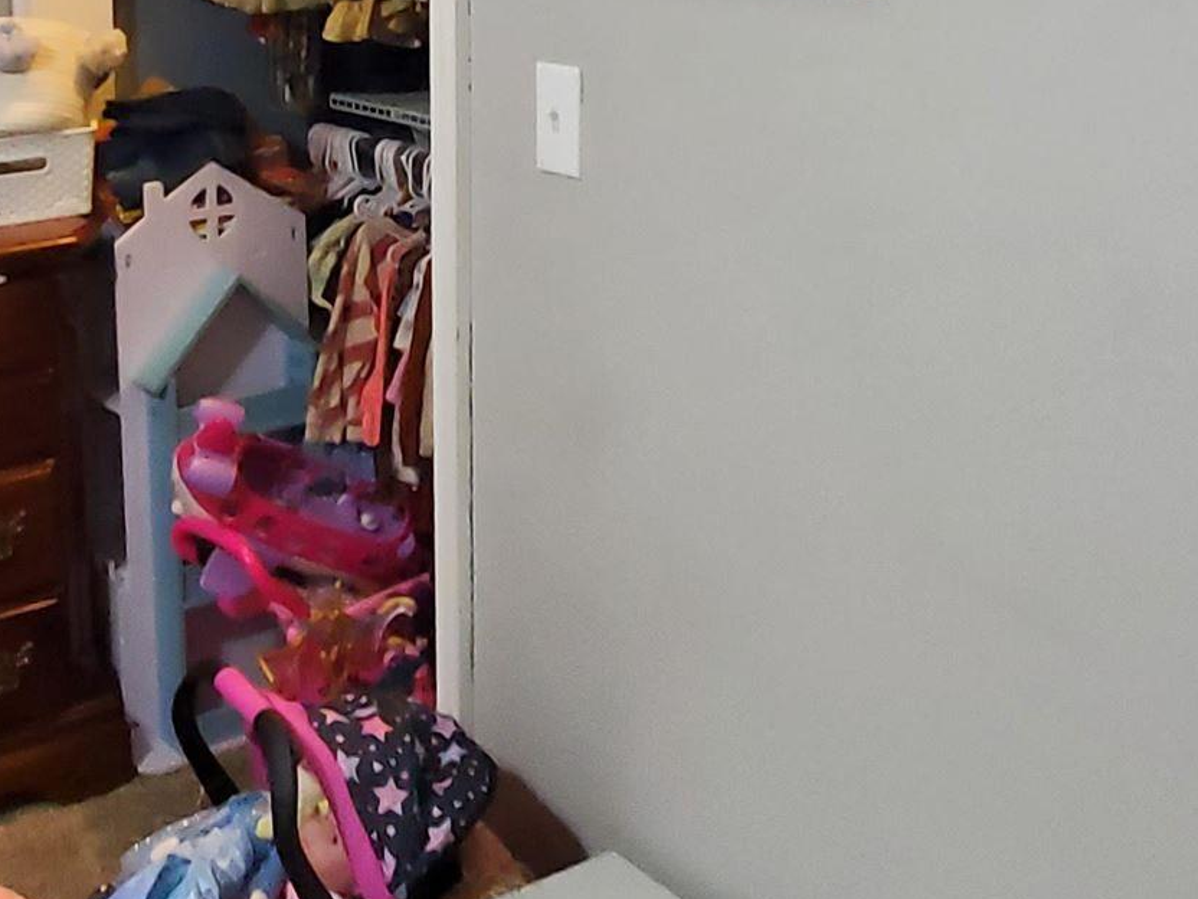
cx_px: 475
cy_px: 76
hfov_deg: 39.5
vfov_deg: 29.0
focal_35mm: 48
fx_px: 1661
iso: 640
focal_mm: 1.8
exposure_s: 1/30
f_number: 2.2
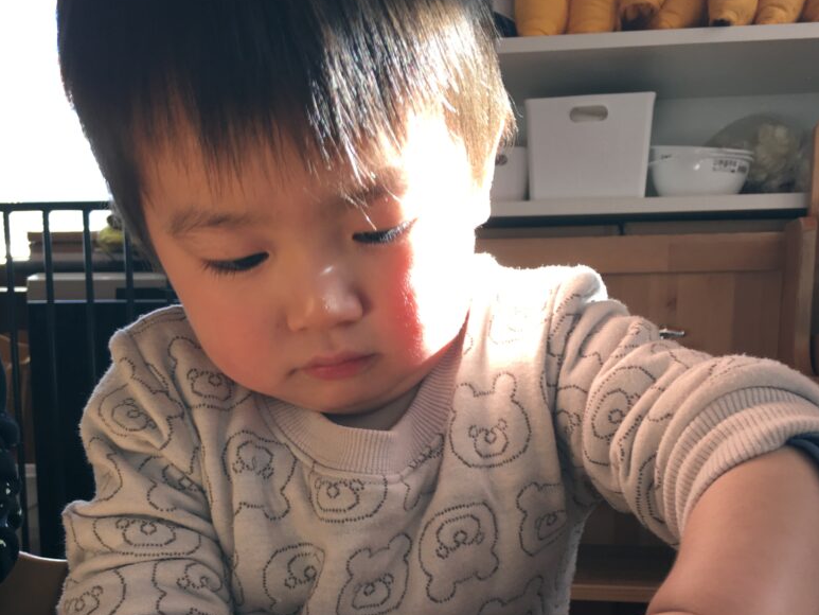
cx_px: 411
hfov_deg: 47.9
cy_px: 502
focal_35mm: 39
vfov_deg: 35.5
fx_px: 923
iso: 32
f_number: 2.2
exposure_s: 1/60
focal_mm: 4.15
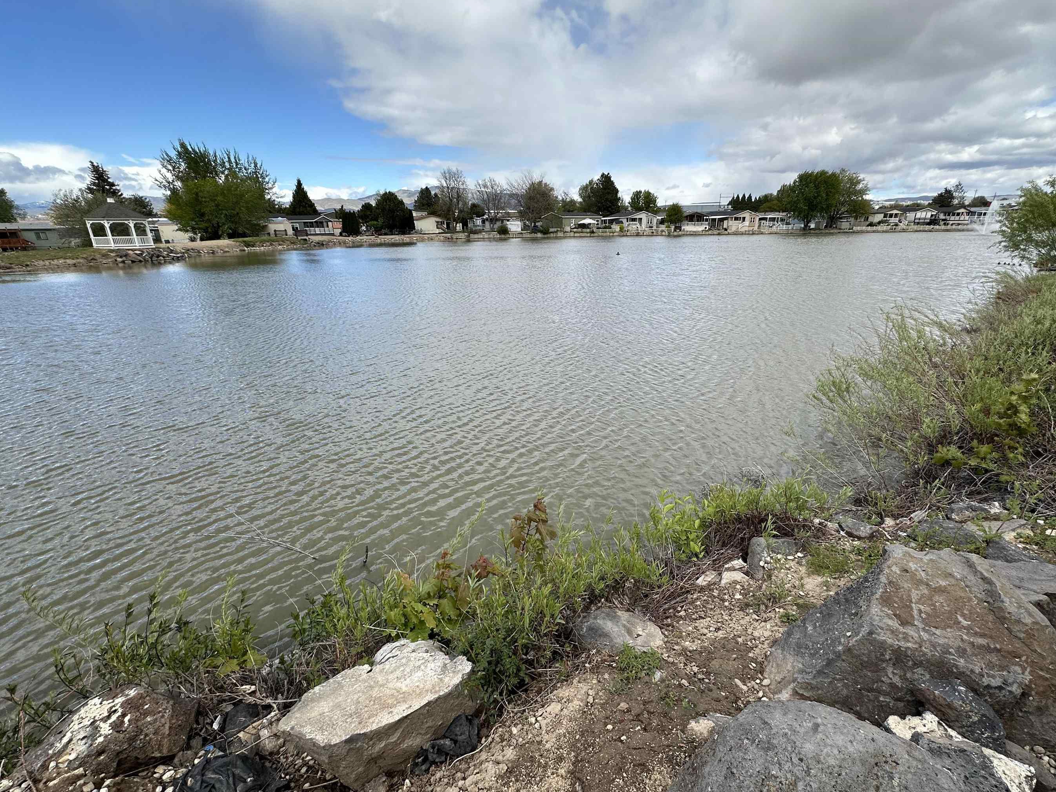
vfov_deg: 78.0
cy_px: 421
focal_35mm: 16
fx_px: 488
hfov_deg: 94.5
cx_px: 546
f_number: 2.2
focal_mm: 2.22
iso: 40
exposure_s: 1/1159
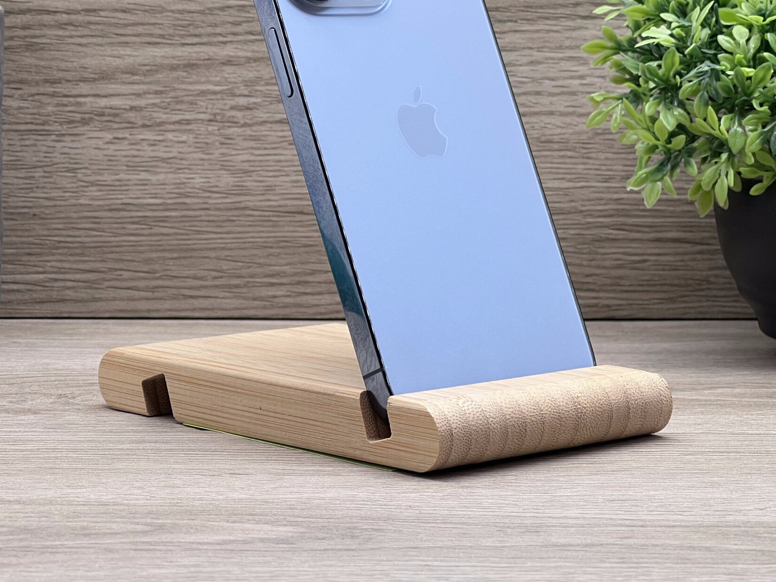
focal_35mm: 119
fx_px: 2668
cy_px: 160
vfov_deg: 12.4
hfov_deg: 16.5
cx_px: 436
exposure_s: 1/100
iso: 64
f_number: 2.8
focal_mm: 9
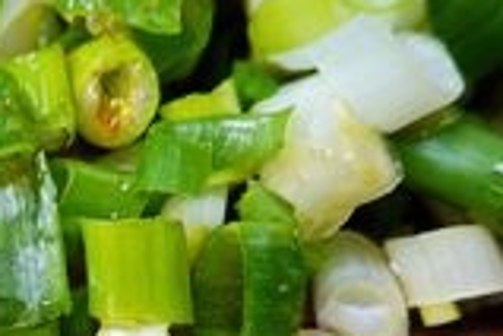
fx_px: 1369
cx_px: -76
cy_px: 404
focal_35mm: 98
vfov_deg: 13.6
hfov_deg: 19.7
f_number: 2.8
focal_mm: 9
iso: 125
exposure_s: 1/125
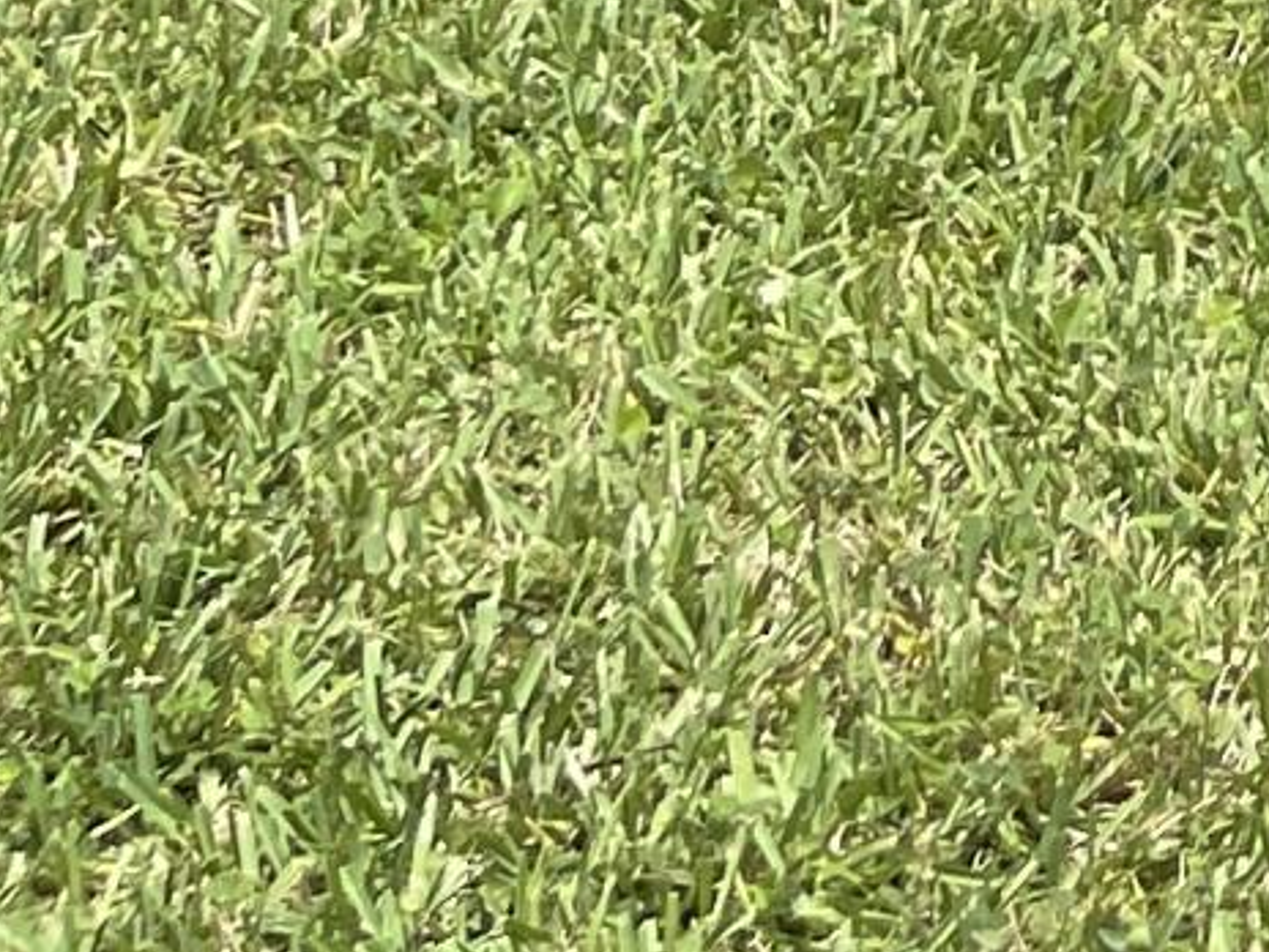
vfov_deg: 7.6
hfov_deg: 9.7
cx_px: 3473
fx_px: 6159
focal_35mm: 168
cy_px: -2076
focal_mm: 5.1
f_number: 1.6
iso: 32
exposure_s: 1/2597
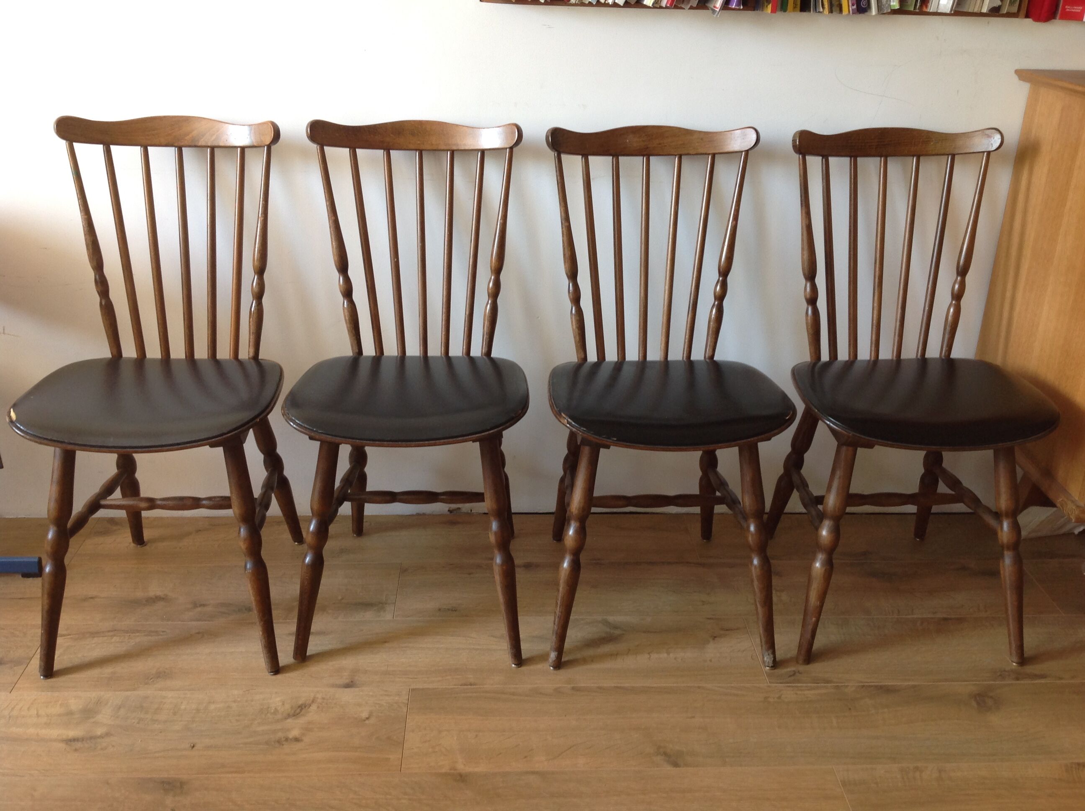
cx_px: 542
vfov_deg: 40.6
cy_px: 406
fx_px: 1095
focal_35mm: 35
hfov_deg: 52.7
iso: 64
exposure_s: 1/15
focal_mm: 4.28
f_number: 2.4
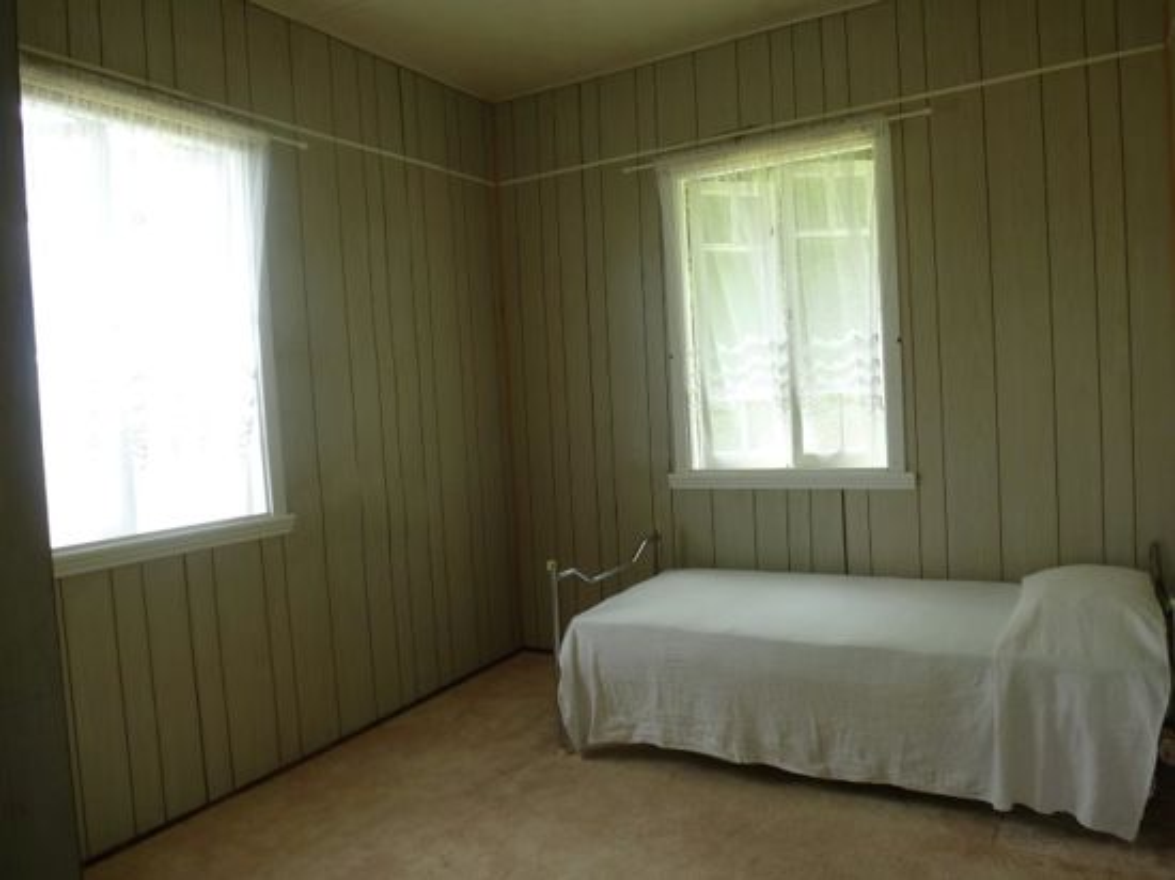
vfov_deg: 56.8
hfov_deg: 71.6
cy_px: 440
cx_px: 588
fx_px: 814
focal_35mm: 24
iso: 100
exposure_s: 1/60
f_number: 3.3
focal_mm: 4.3
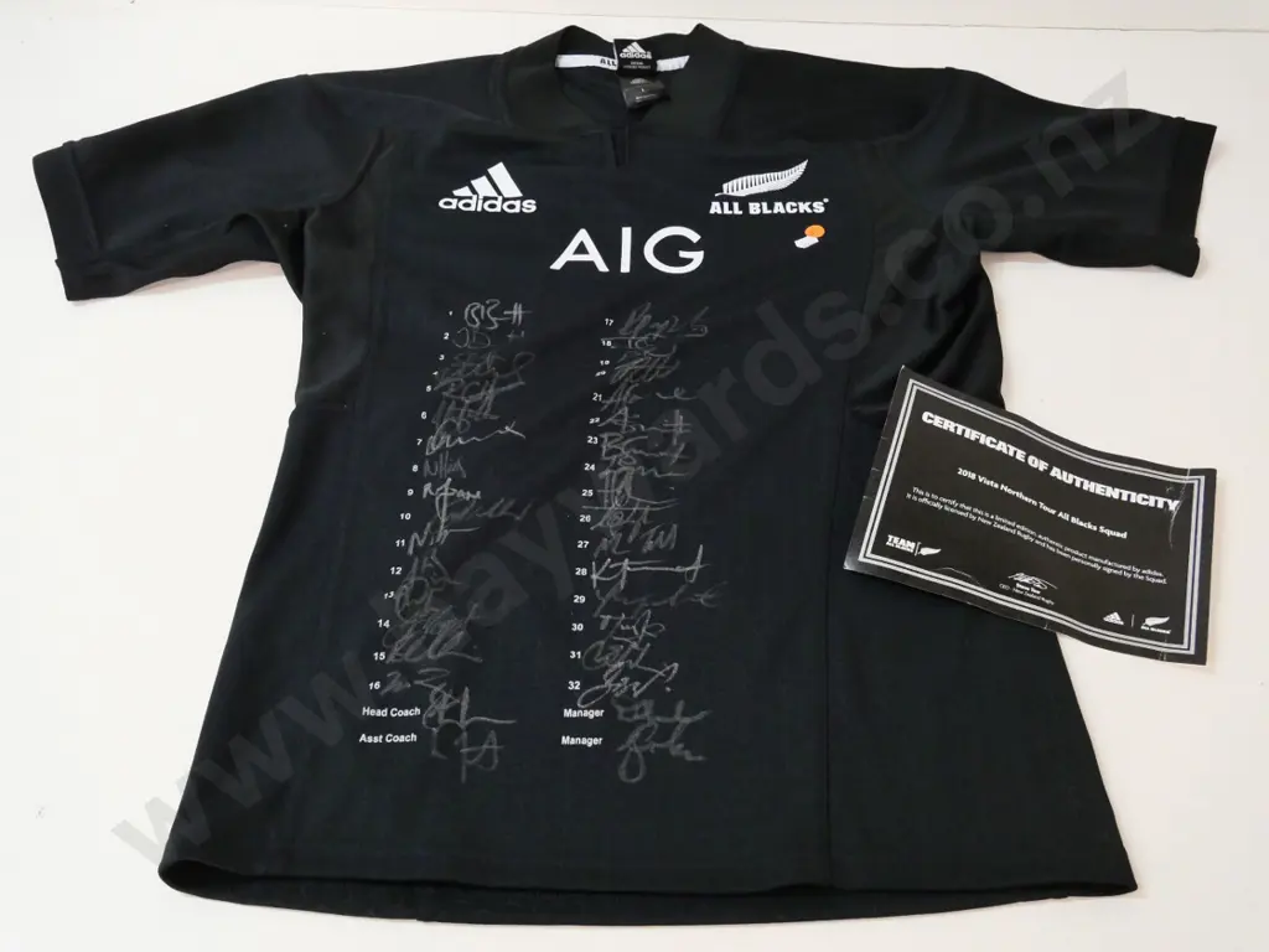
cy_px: 476
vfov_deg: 41.8
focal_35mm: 34
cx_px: 634
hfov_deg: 54.0
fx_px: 1246
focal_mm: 17
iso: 3200
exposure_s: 1/80
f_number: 5.6
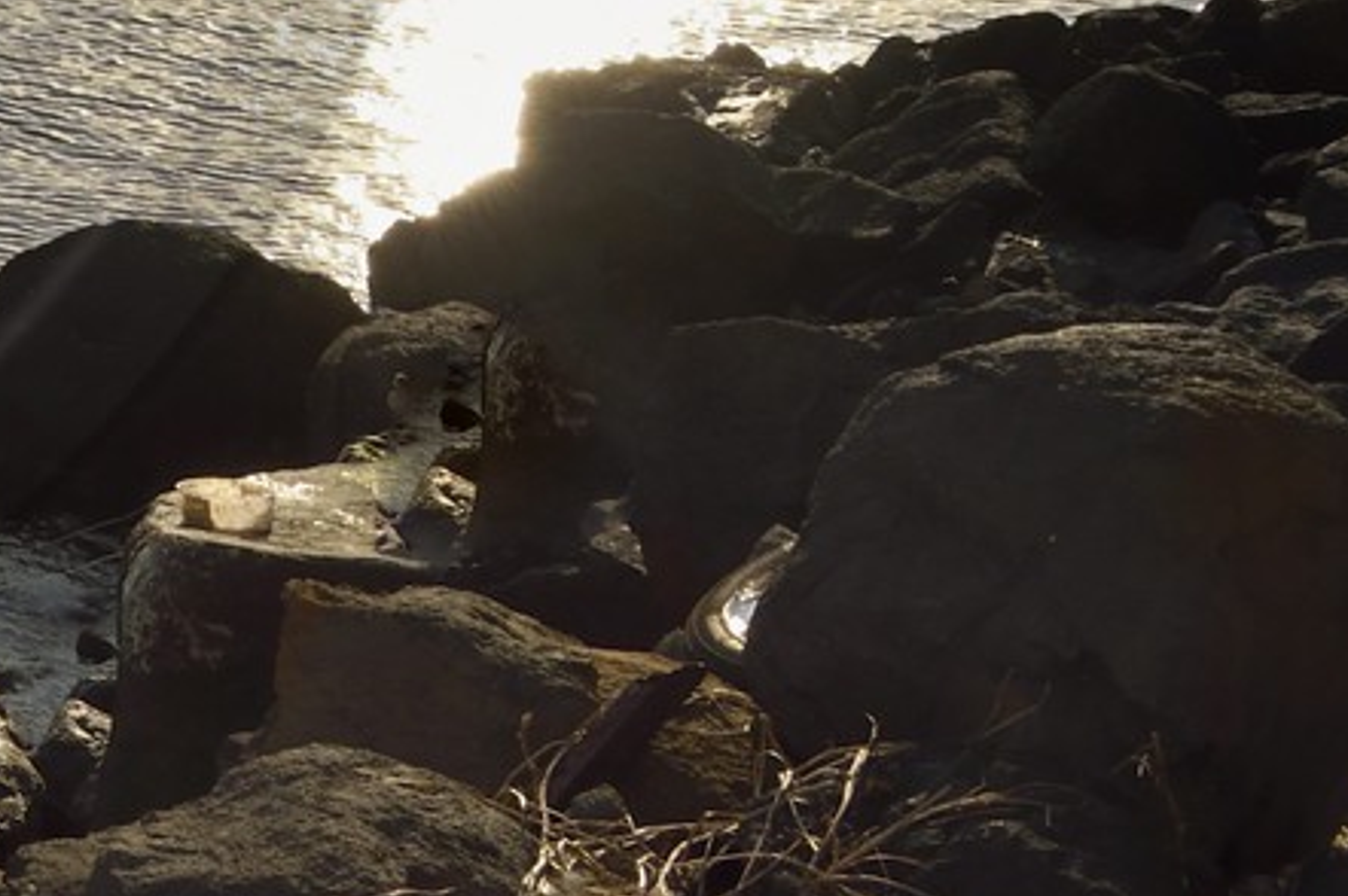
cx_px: -820
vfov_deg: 12.4
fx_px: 3929
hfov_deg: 17.1
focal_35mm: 105
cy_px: -430
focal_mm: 29
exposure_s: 1/100
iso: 200
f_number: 22
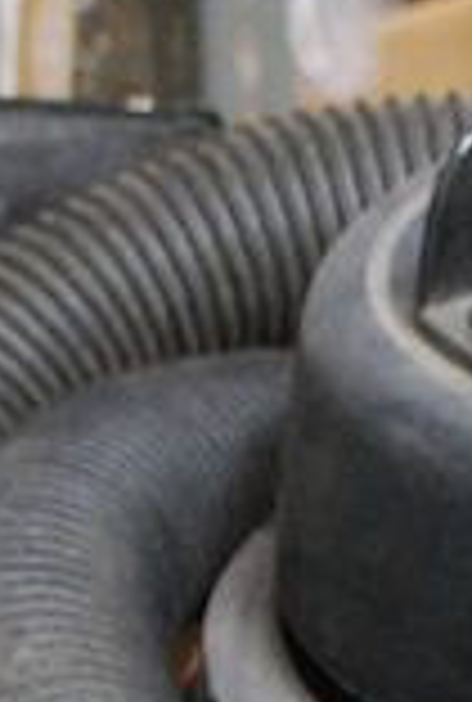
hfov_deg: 5.8
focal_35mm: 236
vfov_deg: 8.3
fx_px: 4610
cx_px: 627
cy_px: 1408
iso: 1600
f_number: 4.2
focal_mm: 24
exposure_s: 1/20
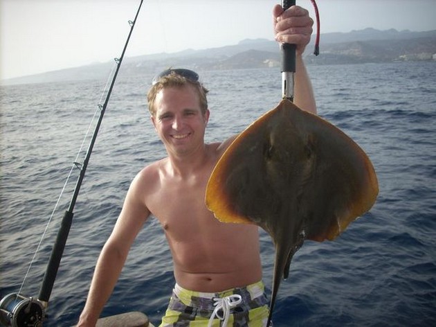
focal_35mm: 37
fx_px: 466
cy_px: 164
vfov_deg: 38.6
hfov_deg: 50.2
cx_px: 218
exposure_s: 1/479
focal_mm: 6.2
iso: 64
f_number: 2.8
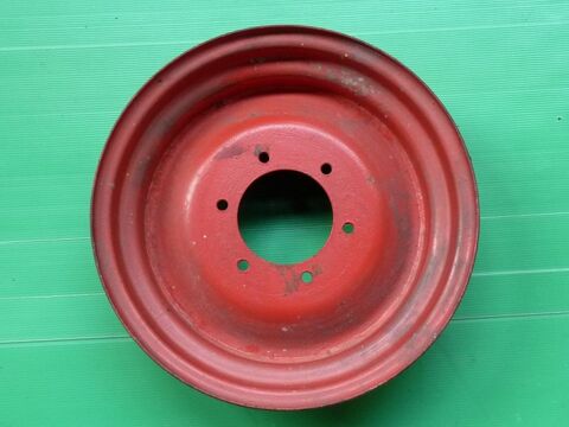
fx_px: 855
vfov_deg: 28.0
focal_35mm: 52
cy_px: 214
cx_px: 284
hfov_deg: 36.8
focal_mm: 8.5
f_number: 3.8
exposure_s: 1/8
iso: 400
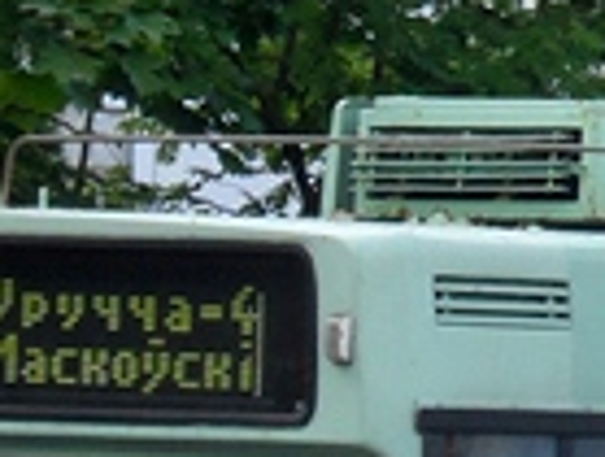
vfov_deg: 1.5
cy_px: 122
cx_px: 1454
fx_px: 17242
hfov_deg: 2.0
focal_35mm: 984
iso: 80
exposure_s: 1/90
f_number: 5.2
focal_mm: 24.6
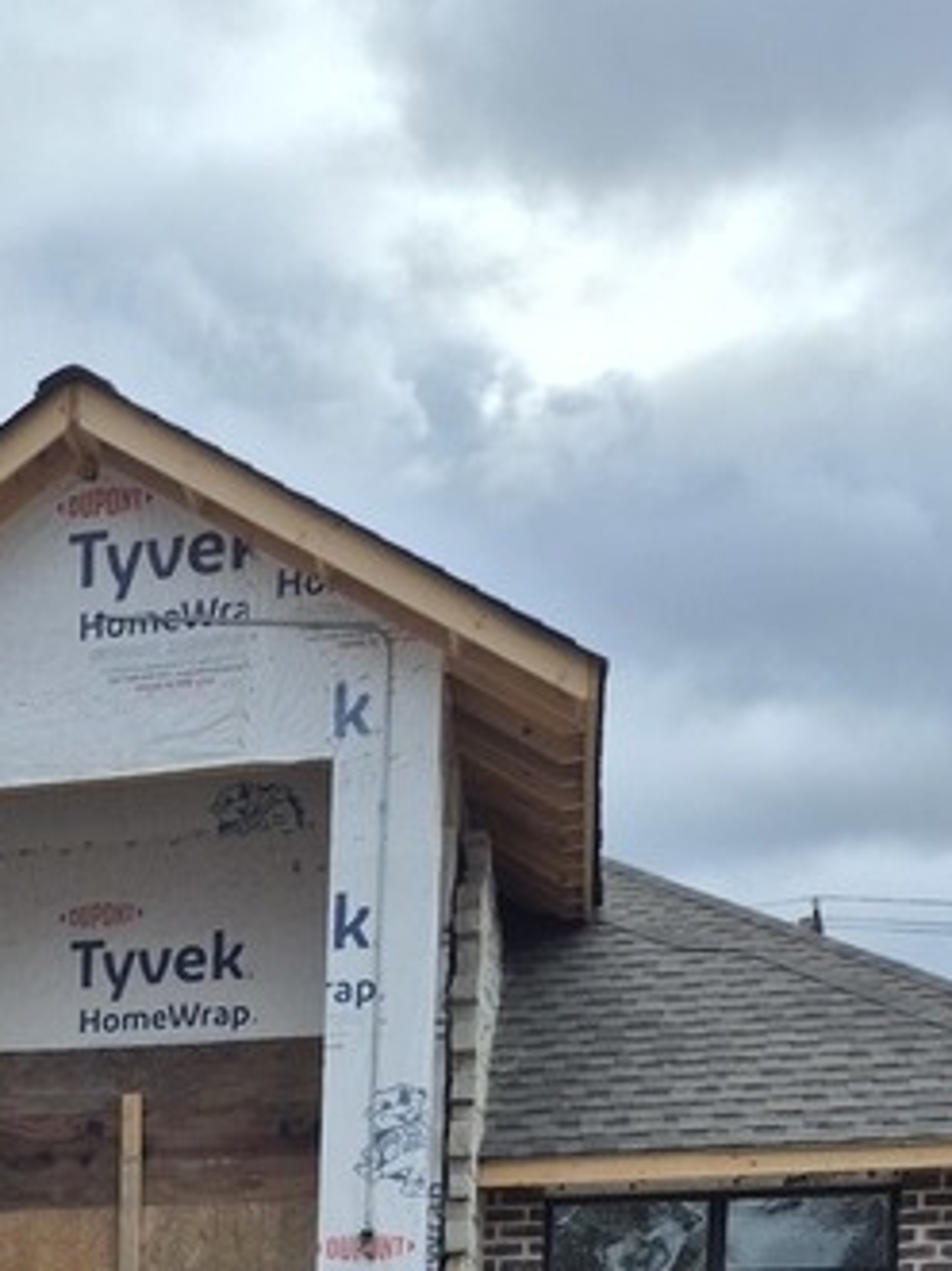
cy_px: 1747
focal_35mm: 75
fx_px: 2752
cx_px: -514
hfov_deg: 17.5
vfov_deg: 22.6
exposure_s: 1/1356
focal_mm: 5.4
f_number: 1.8
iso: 25
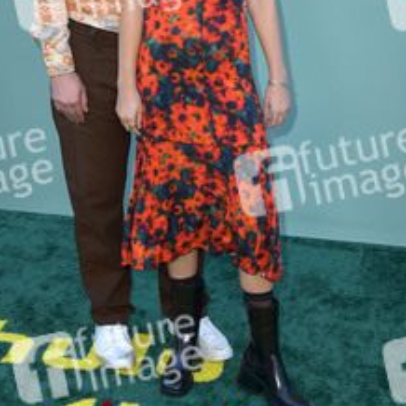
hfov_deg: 21.4
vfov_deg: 21.1
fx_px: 1075
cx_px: 161
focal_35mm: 81
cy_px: 80
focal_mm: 52
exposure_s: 1/200
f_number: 6.3
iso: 320
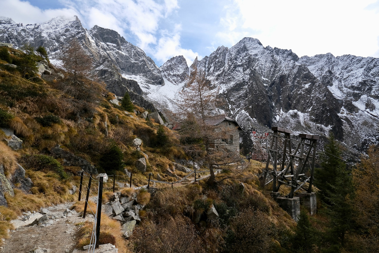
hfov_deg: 76.1
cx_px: 190
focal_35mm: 23
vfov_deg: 55.1
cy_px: 126
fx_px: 242
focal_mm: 15
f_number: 8
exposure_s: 1/220
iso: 160
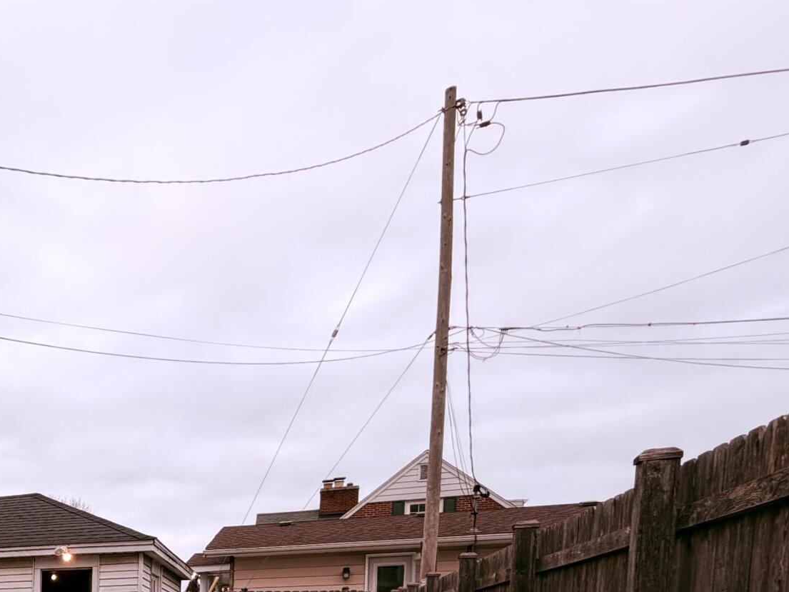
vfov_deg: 31.0
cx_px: -115
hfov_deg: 38.7
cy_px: 733
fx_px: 866
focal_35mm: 38
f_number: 2.2
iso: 40
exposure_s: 1/212
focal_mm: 2.22
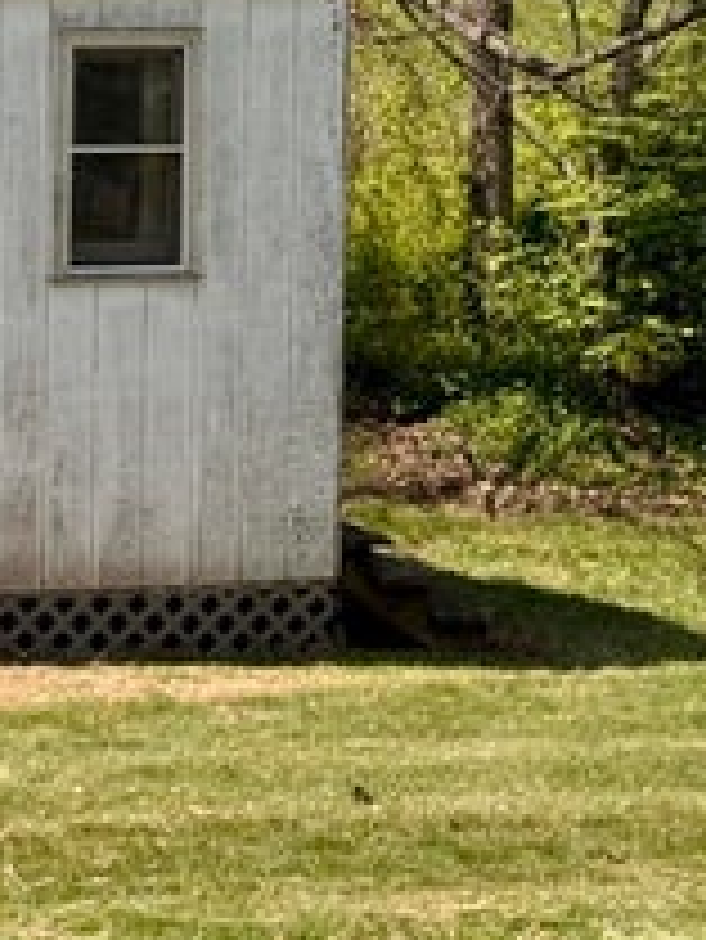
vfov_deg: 13.4
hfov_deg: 9.9
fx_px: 3993
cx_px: -261
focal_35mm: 147
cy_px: 288
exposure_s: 1/4329
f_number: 1.78
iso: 80
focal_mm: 6.76
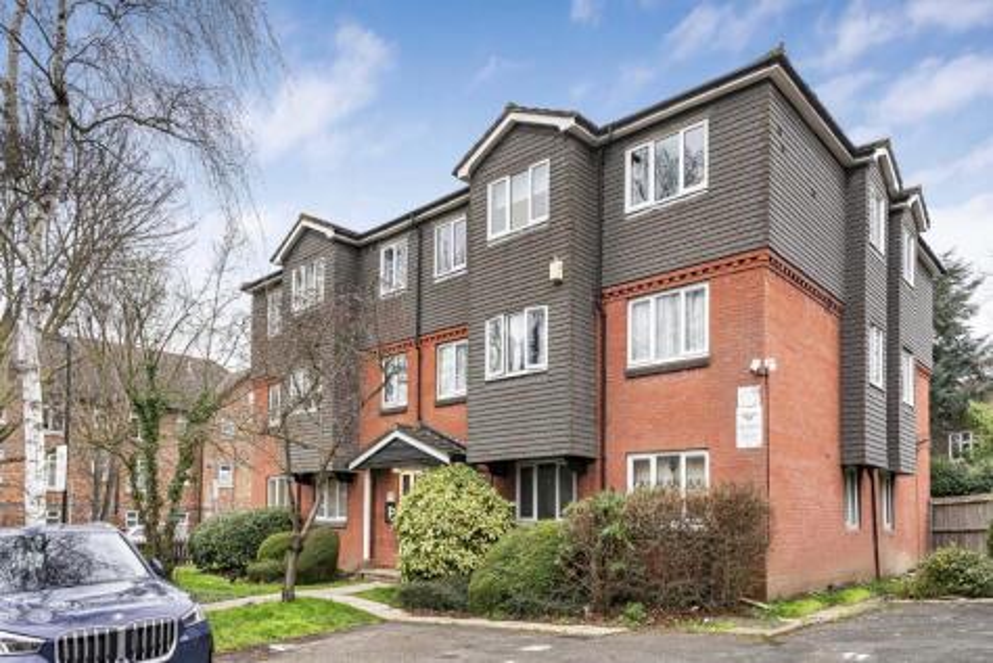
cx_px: 496
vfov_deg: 57.3
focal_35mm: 22
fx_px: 607
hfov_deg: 78.6
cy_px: 332
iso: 320
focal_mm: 22
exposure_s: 1/30
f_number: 9
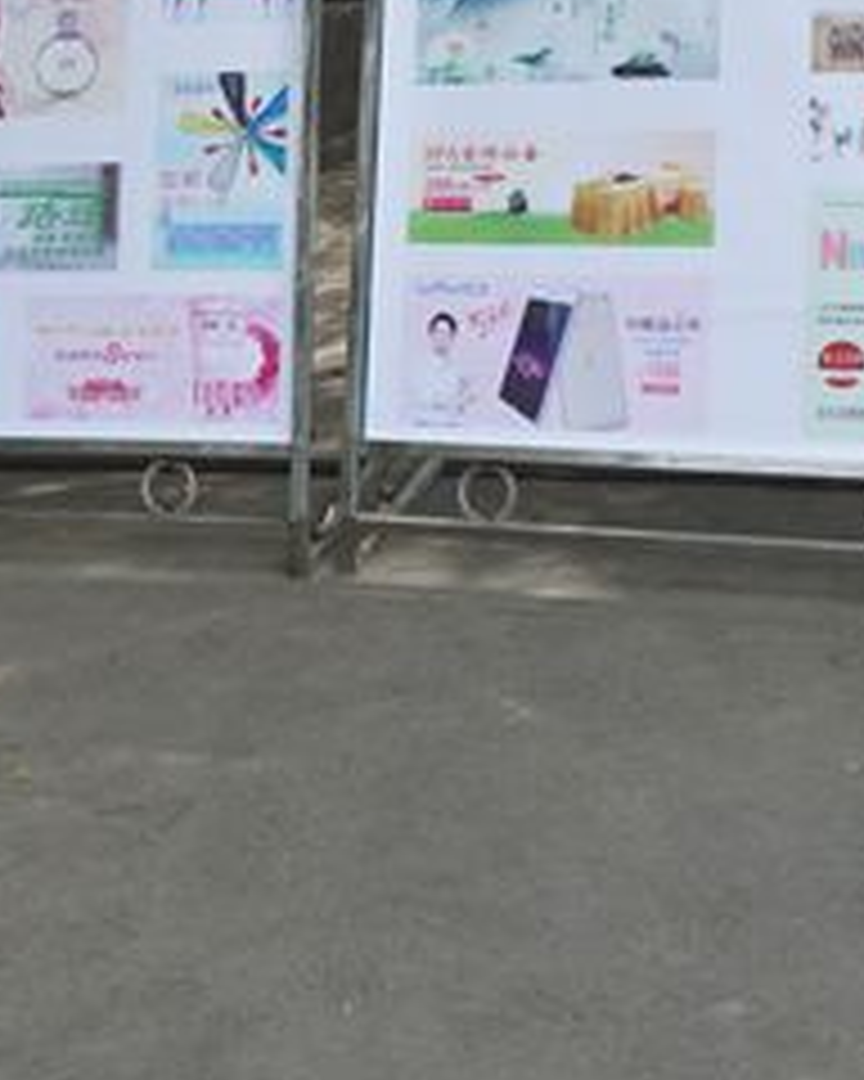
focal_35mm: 75
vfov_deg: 25.1
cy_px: 281
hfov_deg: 19.9
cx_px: 32
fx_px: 2397
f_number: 11
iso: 200
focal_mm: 16
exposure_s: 1/125
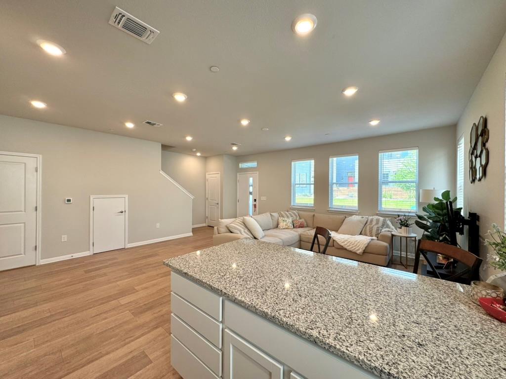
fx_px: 205
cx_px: 253
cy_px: 190
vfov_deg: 85.7
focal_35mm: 14
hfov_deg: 102.1
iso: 50
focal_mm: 2.22
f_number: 2.2
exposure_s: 1/120
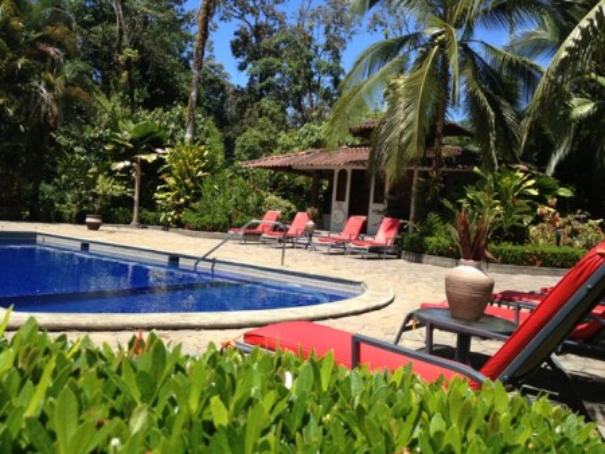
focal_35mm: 35
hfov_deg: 52.6
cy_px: 227
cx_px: 302
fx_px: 612
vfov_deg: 40.7
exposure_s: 1/1042
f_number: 2.4
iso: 50
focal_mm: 4.28
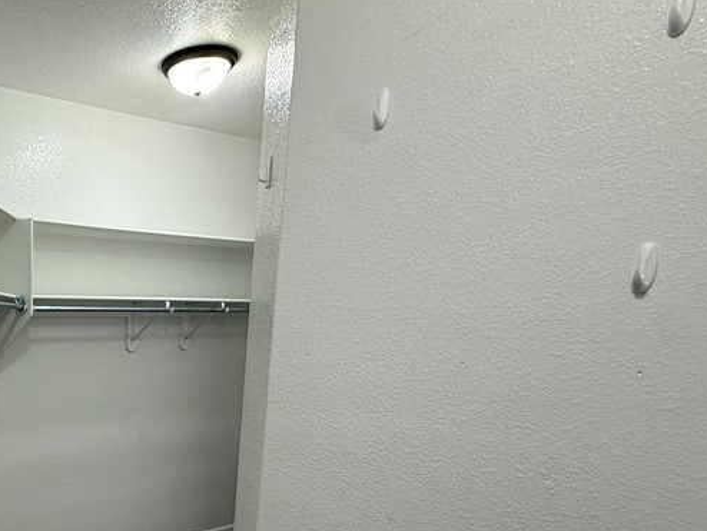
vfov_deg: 45.2
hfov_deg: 50.9
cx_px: 16
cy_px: 442
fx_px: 593
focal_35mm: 29
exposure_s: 1/120
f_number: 2.2
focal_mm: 2.22
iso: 200
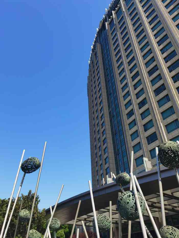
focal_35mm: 27
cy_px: 119
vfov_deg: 65.3
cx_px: 90
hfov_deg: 51.4
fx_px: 186
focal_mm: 6.71
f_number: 1.9
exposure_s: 1/5000
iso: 50
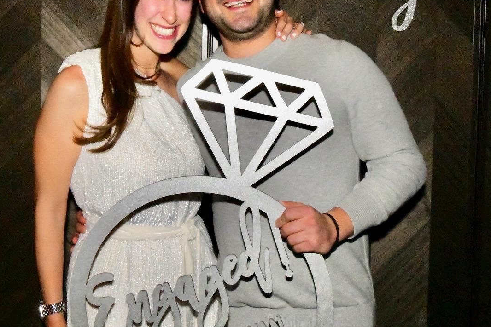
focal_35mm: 67
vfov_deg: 20.2
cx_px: 231
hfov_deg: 30.1
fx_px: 914
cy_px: 97
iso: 25600
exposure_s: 1/60
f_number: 22
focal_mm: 31
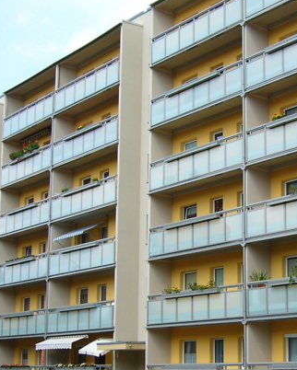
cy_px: 235
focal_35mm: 68
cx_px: 259
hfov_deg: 22.0
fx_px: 747
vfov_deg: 27.8
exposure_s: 1/400
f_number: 2.8
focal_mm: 5.8
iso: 64
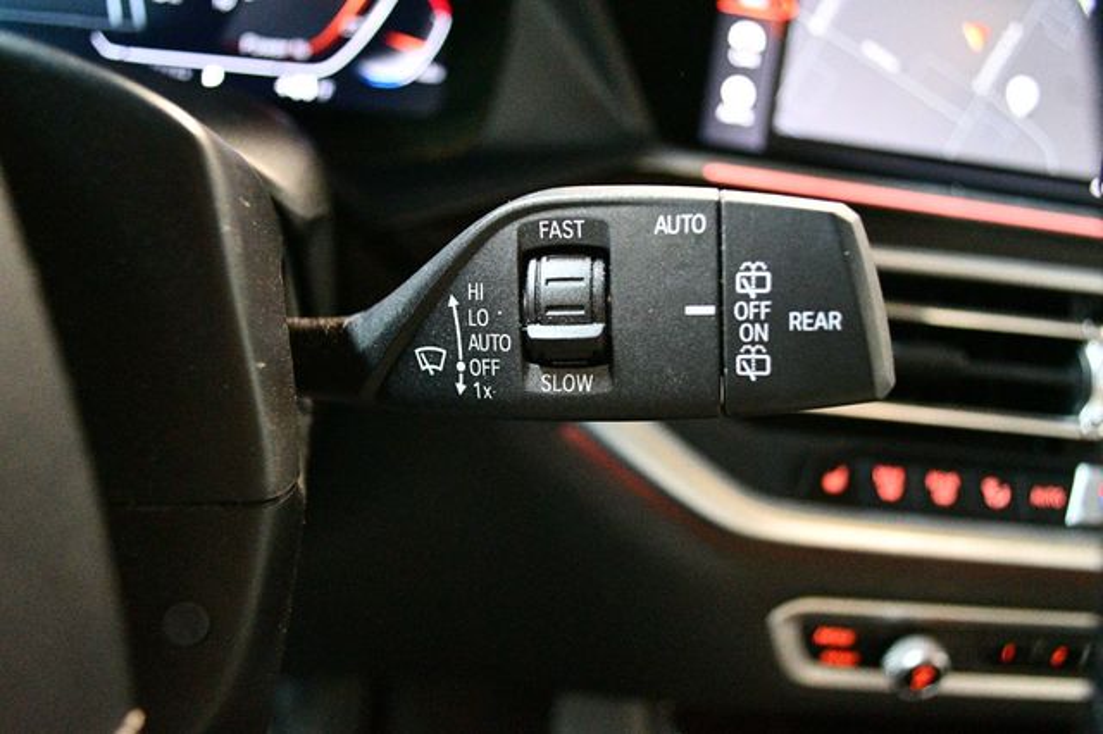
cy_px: 367
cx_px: 552
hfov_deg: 57.2
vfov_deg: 39.9
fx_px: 1011
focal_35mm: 33
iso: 12800
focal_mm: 22
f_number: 3.8
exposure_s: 1/50
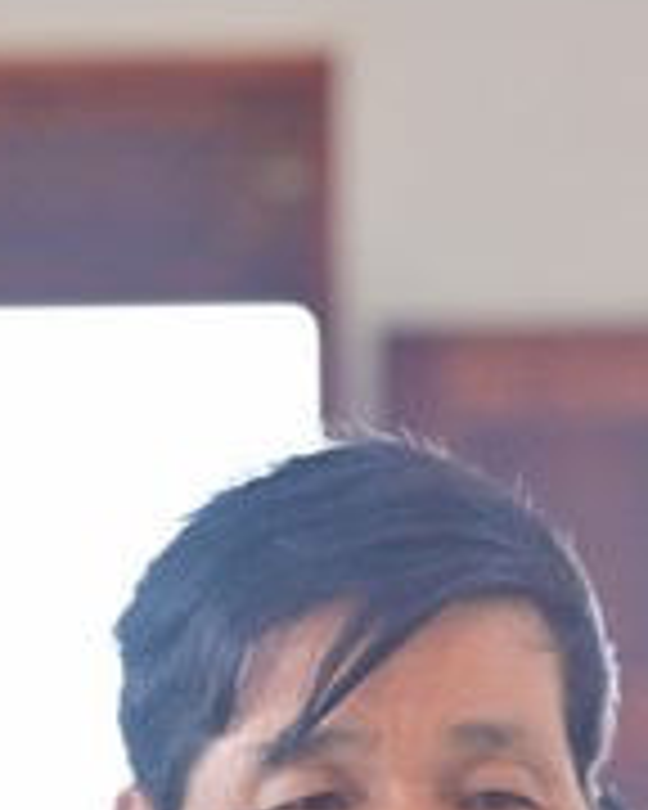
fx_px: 9757
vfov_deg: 4.7
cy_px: 1395
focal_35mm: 407
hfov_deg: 3.8
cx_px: 333
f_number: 5.6
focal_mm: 120
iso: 2500
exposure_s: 1/100
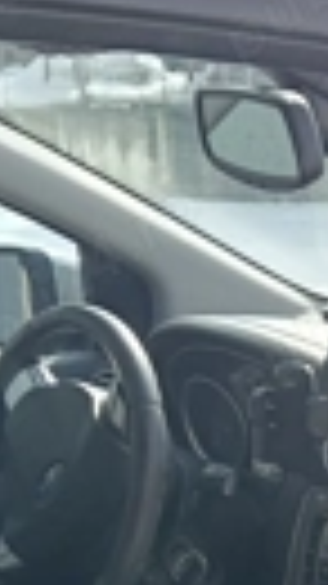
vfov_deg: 21.8
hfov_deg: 12.6
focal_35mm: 90
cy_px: 711
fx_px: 1393
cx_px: 526
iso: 50
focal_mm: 3.98
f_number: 1.8
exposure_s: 1/205
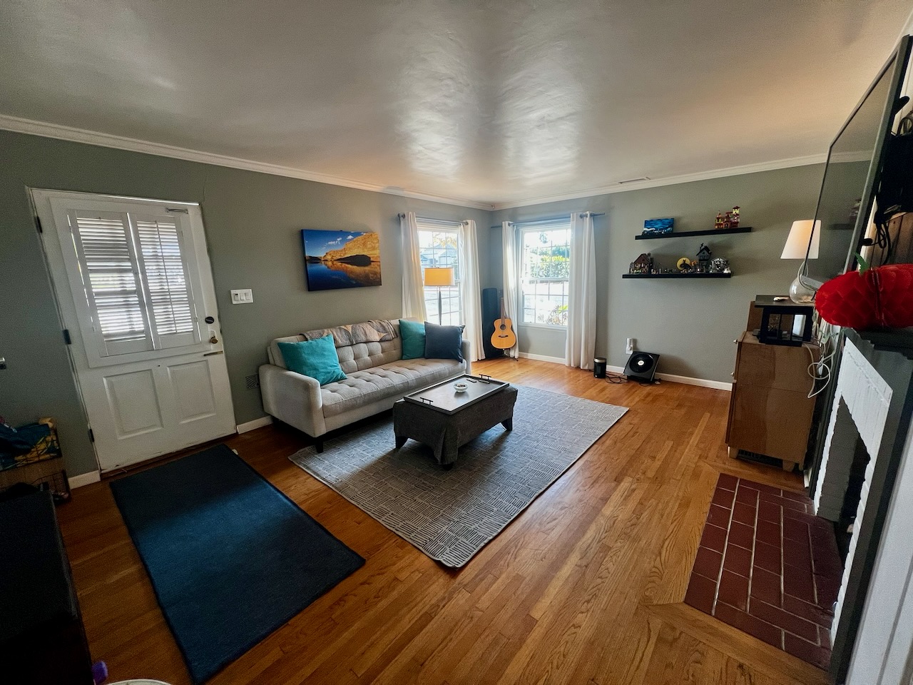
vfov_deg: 89.9
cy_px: 342
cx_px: 456
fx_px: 343
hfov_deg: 106.2
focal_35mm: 13
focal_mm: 1.57
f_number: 1.8
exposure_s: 1/120
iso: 125
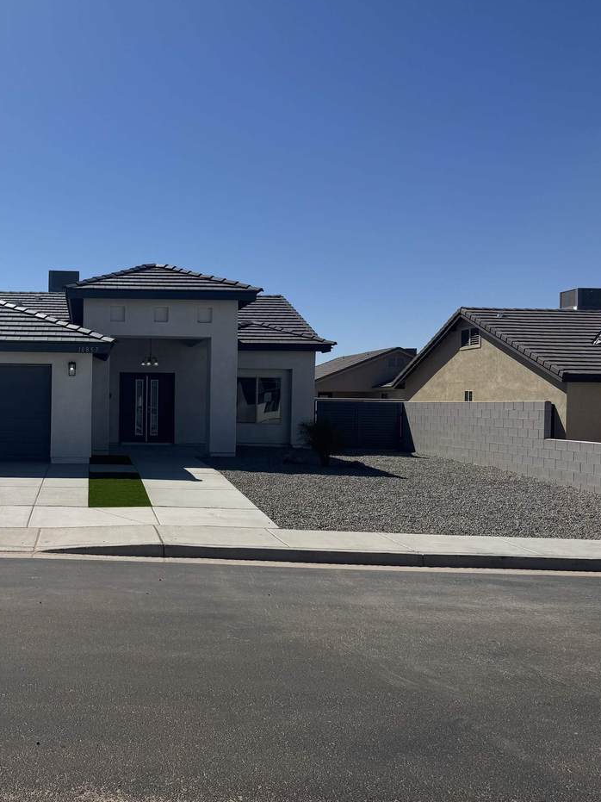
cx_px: 103
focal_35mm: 33
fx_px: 764
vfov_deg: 55.4
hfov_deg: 40.8
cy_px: 402
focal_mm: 6.76
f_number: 1.78
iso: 80
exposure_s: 1/9009
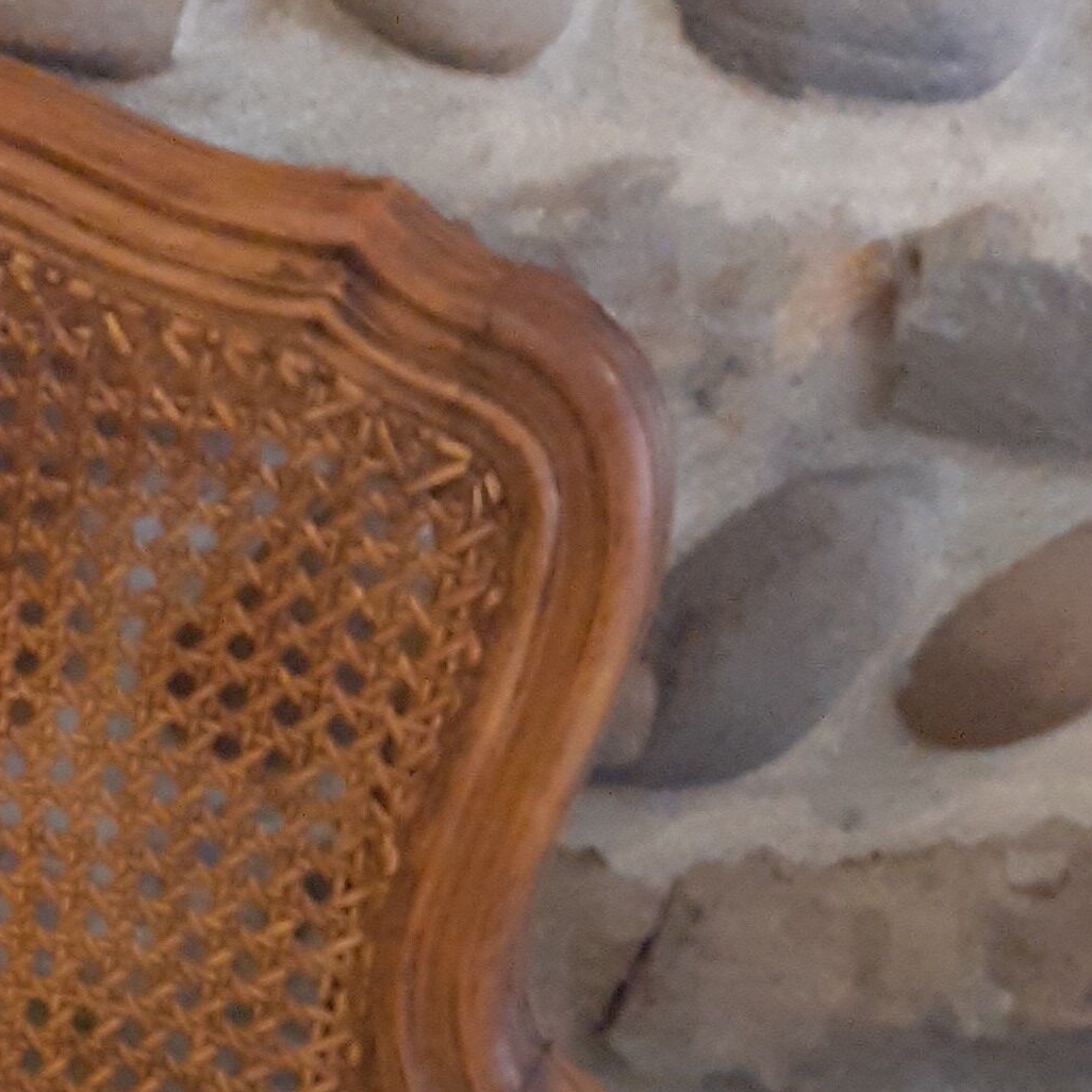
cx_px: -425
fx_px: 3426
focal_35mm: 96
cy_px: 2077
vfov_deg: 15.2
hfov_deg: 16.8
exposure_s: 1/33
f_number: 1.9
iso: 250
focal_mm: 3.6
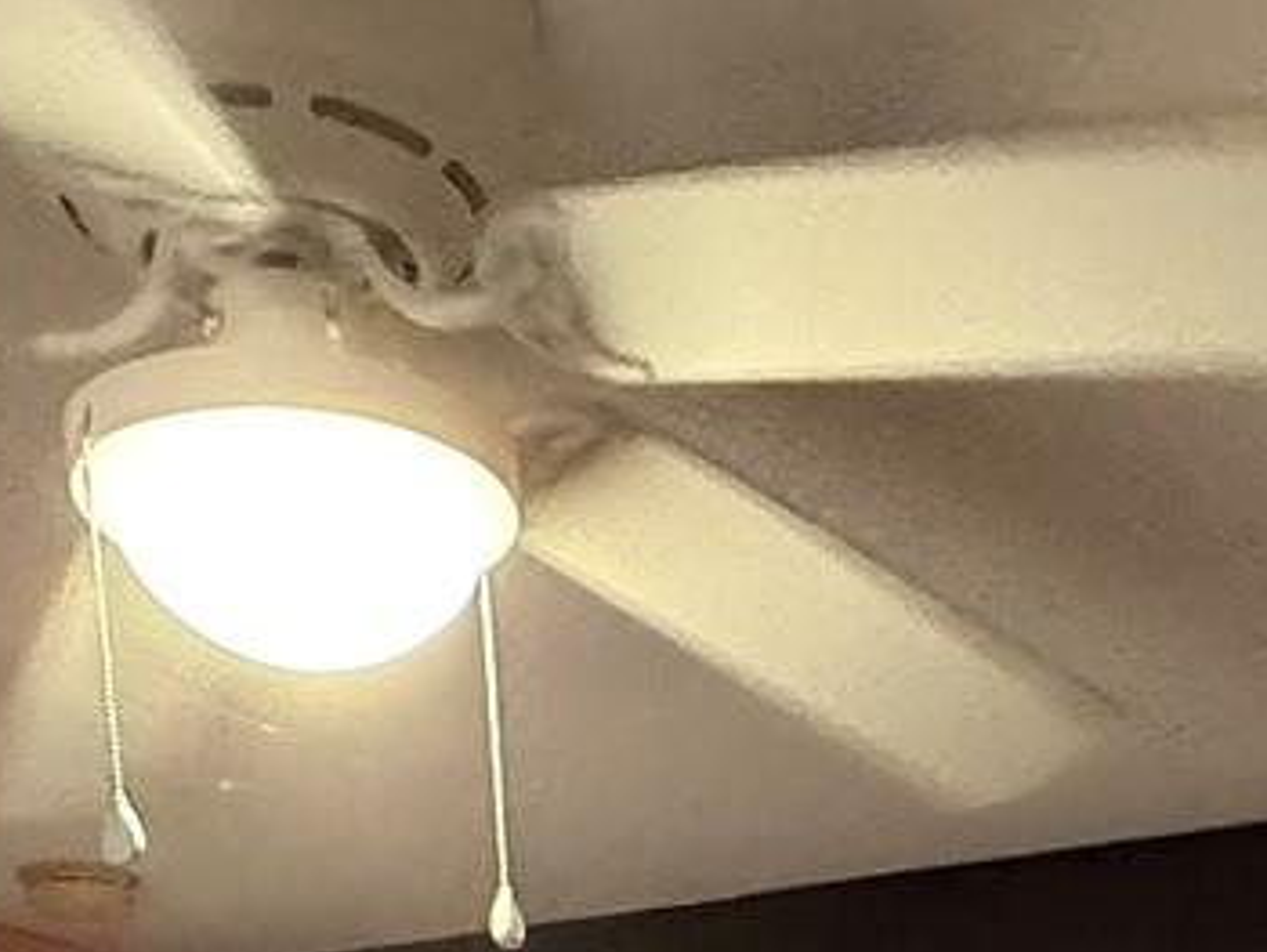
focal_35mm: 64
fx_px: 2344
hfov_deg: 29.6
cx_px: 992
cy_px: 1908
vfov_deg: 17.0
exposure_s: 1/60
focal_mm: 2.22
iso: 640
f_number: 2.2
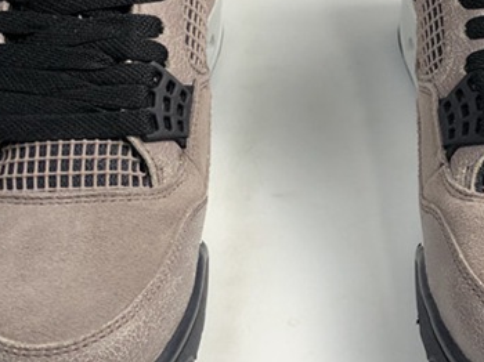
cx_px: 317
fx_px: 1146
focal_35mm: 82
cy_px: 120
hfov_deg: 23.8
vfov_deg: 17.9
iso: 20
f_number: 1.8
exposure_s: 1/50
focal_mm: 4
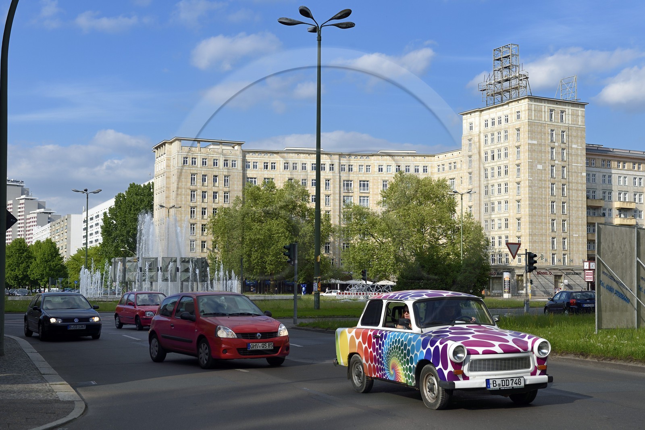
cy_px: 215
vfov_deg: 28.1
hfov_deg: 41.1
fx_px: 860
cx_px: 322
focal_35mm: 48
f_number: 7.1
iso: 200
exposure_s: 1/640
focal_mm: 48
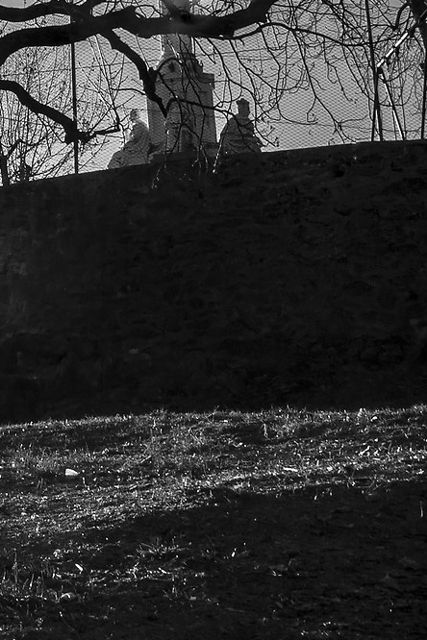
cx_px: -201
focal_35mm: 90
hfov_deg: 14.3
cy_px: 91
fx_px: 1601
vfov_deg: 22.2
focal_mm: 12
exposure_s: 1/160
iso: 100
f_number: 11
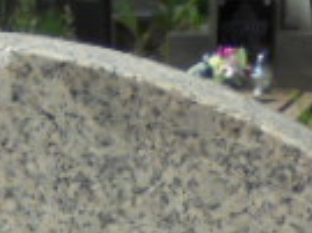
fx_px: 1108
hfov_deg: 15.9
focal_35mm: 123
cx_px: 60
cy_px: 547
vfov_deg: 10.5
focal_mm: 4.6
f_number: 3.5
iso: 100
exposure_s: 1/800
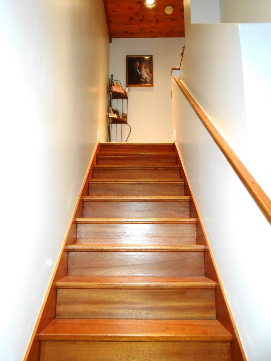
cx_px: 136
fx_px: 271
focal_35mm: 26
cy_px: 180
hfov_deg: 53.1
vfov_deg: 67.3
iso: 640
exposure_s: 1/25
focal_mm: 4.6
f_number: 3.5
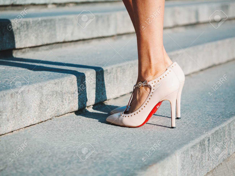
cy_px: 88
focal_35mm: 120
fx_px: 815
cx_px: 118
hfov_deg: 16.4
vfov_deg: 12.4
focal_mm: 60
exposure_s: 1/8000
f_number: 2.8
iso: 200
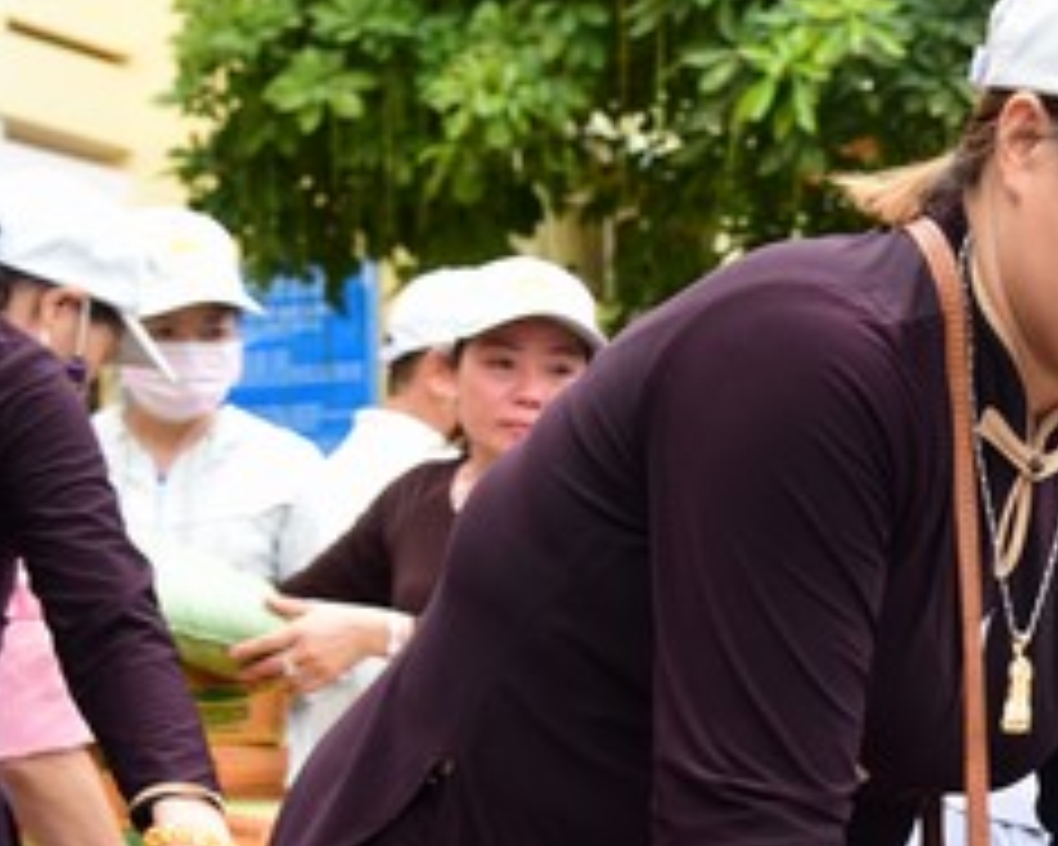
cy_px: 752
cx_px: 1130
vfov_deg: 14.7
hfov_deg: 17.9
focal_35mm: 104
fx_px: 3257
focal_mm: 40
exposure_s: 1/100
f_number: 5.6
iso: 125
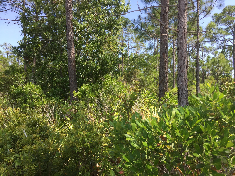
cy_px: 88
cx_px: 118
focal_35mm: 29
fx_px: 197
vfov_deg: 48.2
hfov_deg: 61.7
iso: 32
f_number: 2.2
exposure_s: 1/628
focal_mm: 4.15
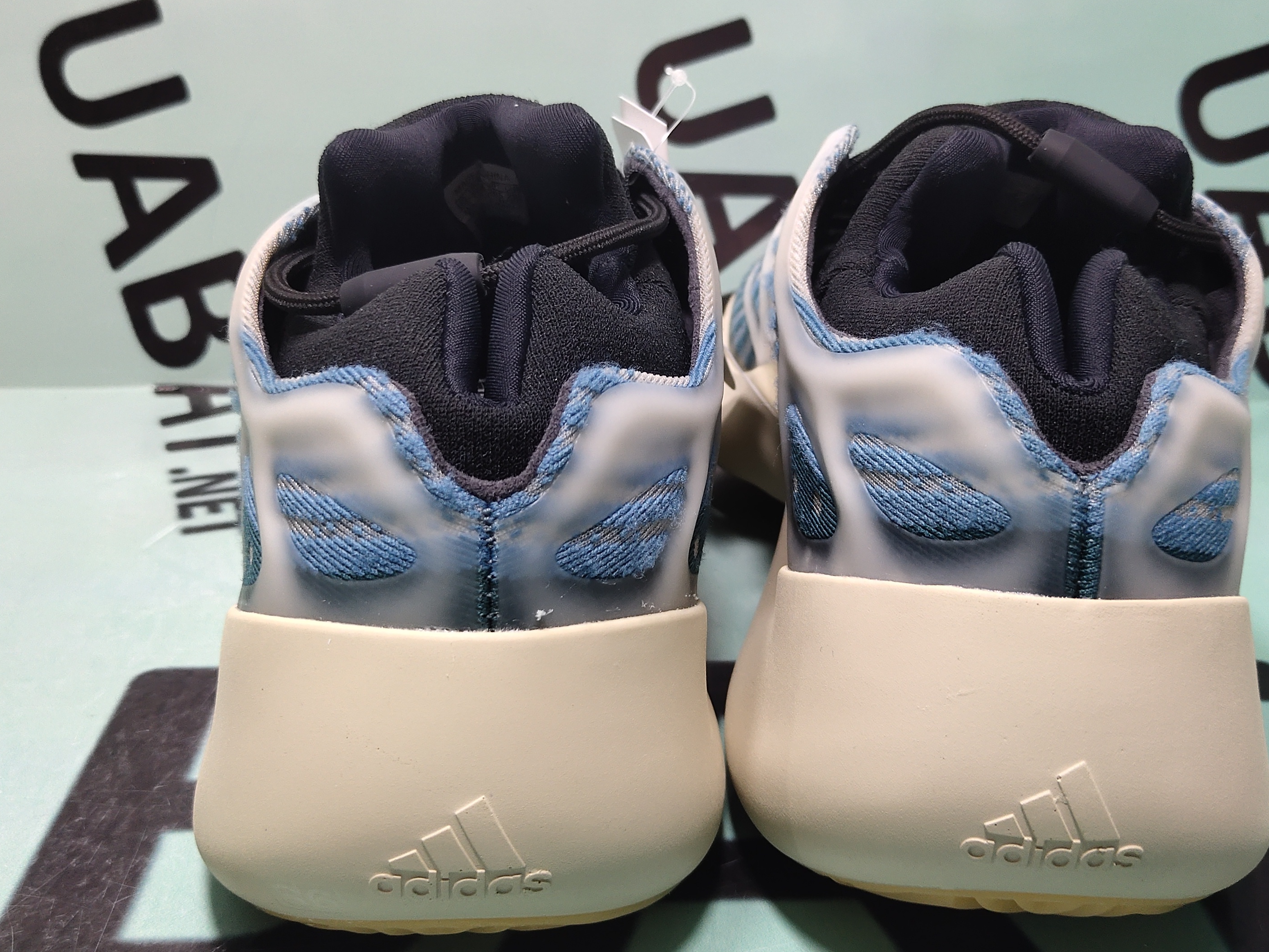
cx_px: 667
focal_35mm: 43
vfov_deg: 33.5
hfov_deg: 43.8
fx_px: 1576
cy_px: 397
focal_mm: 4.35
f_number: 1.79
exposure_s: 1/100
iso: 141
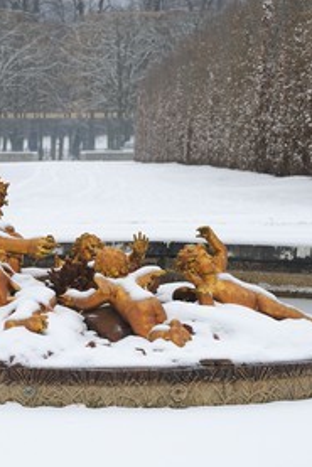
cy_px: 233
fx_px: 3155
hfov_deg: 5.7
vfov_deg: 8.5
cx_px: 82
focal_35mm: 243
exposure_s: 1/160
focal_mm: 160
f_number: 9
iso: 400
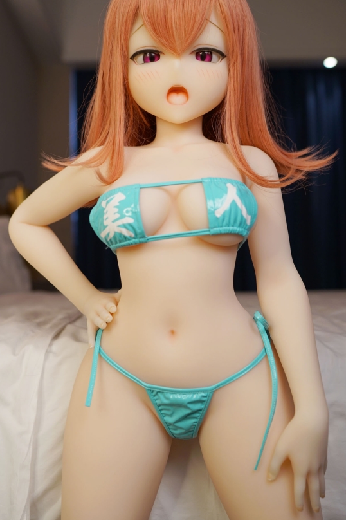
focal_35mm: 39
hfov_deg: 34.2
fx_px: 563
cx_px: 160
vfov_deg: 49.6
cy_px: 248
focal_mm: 35
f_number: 2.8
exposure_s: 1/100
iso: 320
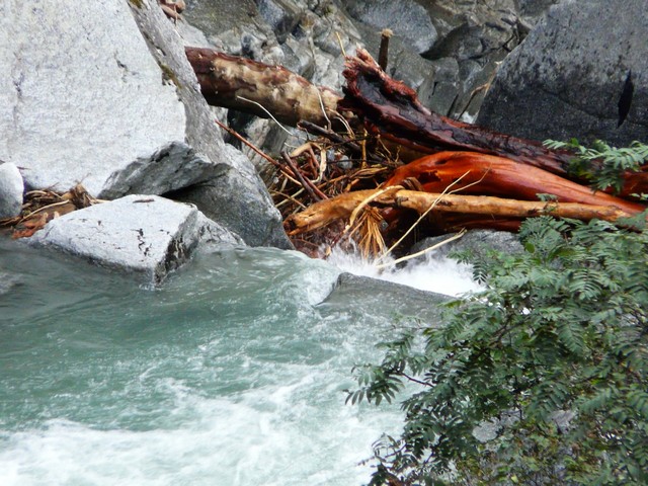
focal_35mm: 572
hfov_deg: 3.5
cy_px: 243
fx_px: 10708
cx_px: 324
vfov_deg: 2.6
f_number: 4
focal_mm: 73.7
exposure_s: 1/60
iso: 400
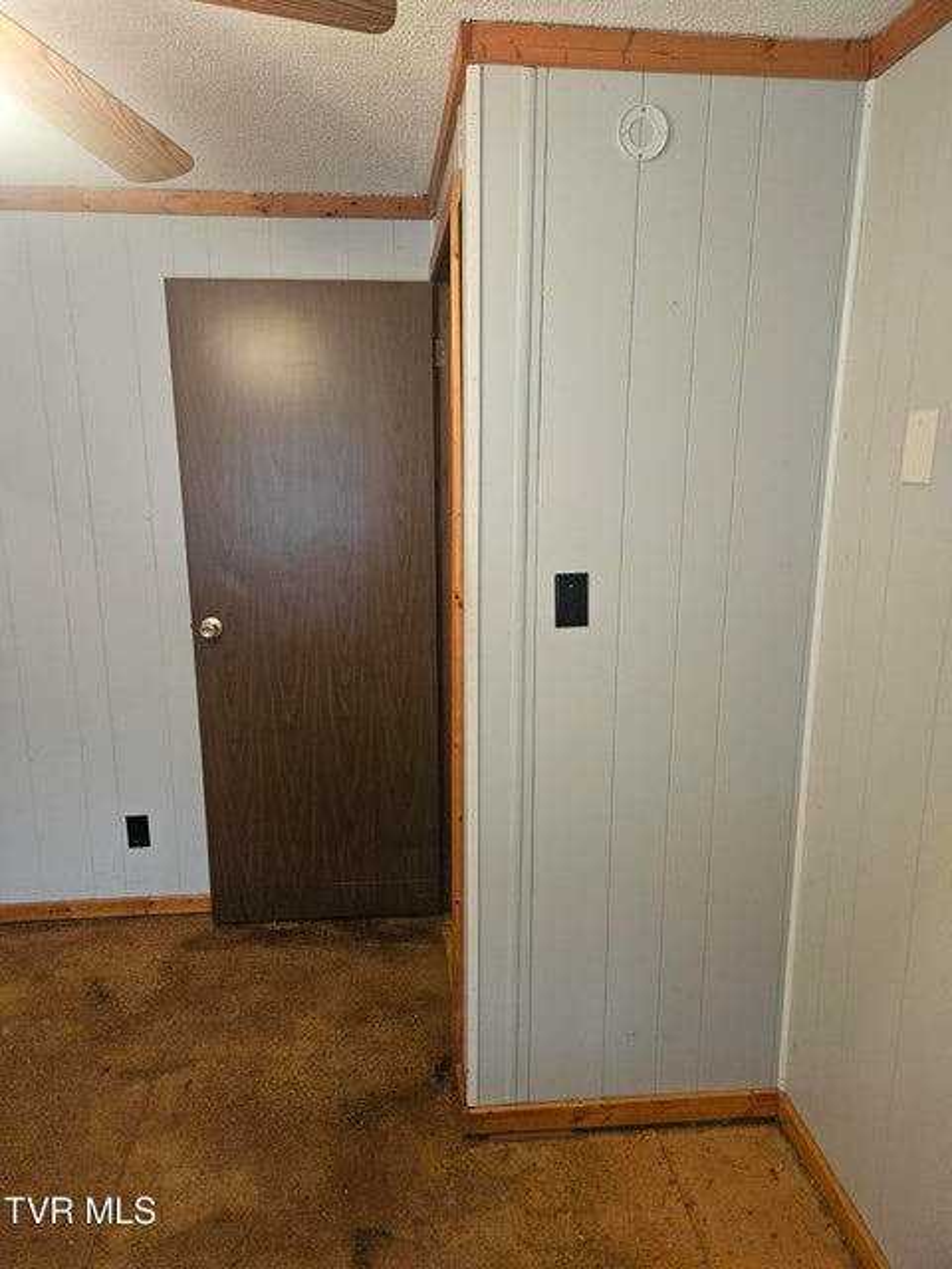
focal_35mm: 23
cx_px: 476
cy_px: 634
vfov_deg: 73.9
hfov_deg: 58.9
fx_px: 843
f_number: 1.8
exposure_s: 1/120
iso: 1000
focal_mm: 5.4
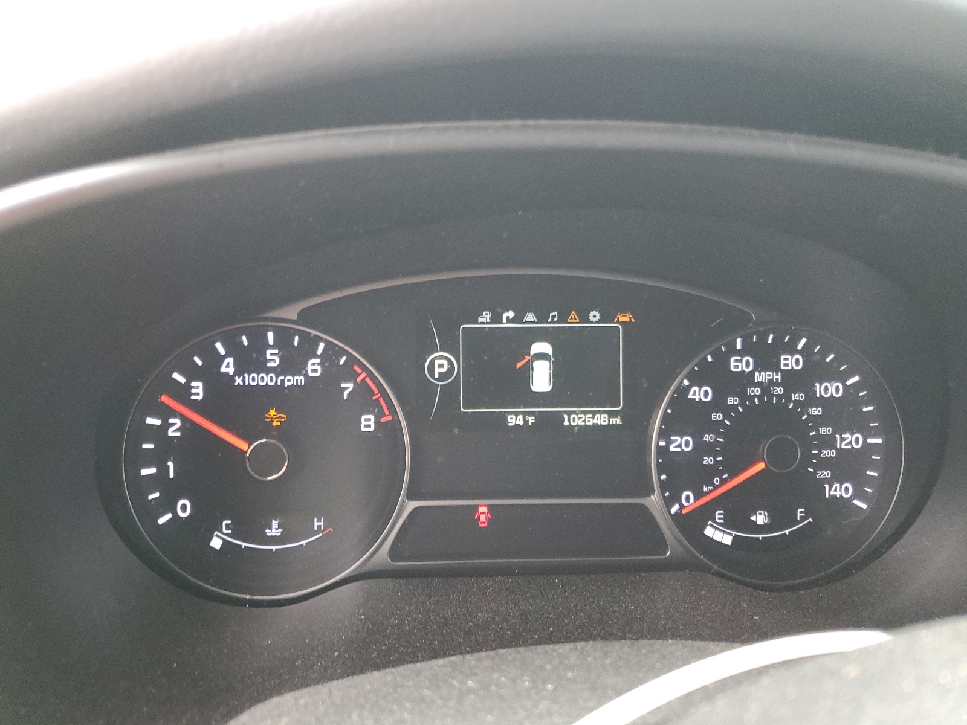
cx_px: 484
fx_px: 726
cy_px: 362
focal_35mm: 26
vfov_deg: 53.1
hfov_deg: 67.3
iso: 168
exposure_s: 1/60.2
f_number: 1.5
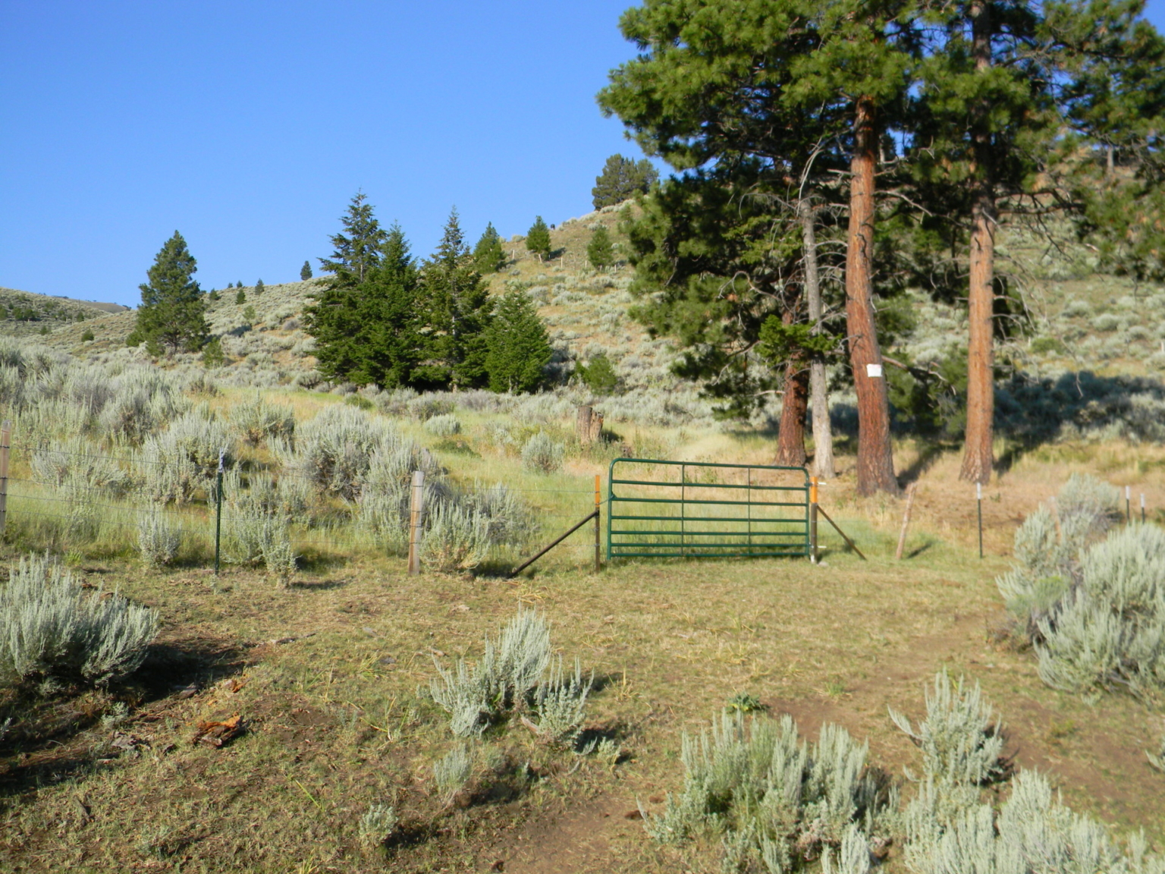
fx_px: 1212
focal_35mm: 36
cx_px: 582
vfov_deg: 39.7
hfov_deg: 51.4
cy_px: 437
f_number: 3.7
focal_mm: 6.4
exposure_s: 1/726
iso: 80
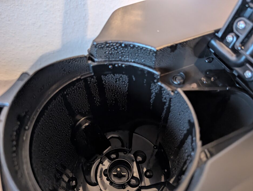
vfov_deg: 53.1
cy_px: 103
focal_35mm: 26
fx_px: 190
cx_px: 134
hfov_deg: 67.2
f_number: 1.68
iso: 357
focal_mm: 6.9
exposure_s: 1/16.7
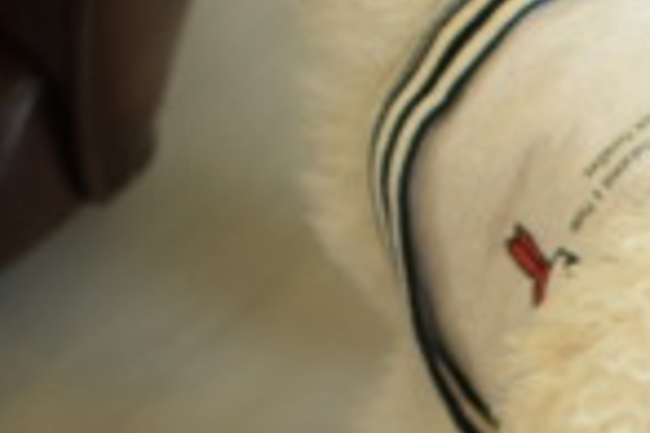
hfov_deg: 8.9
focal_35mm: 229
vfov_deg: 6.0
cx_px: 796
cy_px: 552
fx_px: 4138
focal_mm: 35
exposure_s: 1/400
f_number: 2.2
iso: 400
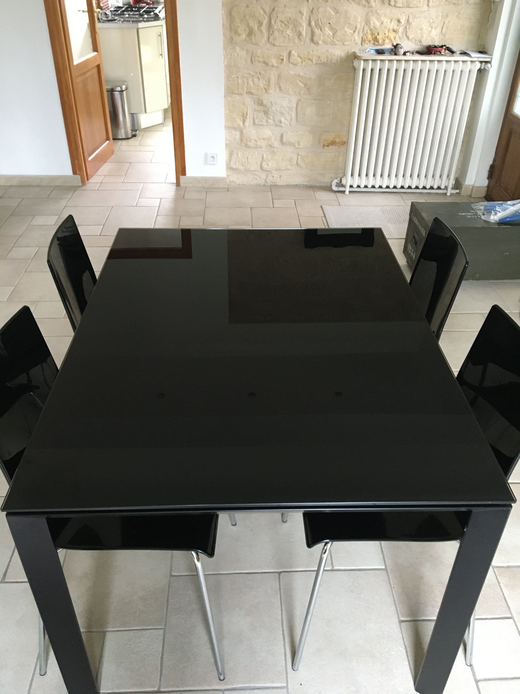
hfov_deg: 48.2
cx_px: 260
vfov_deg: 61.7
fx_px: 581
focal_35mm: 29
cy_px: 347
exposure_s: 1/20
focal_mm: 4.15
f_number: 2.2
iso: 200
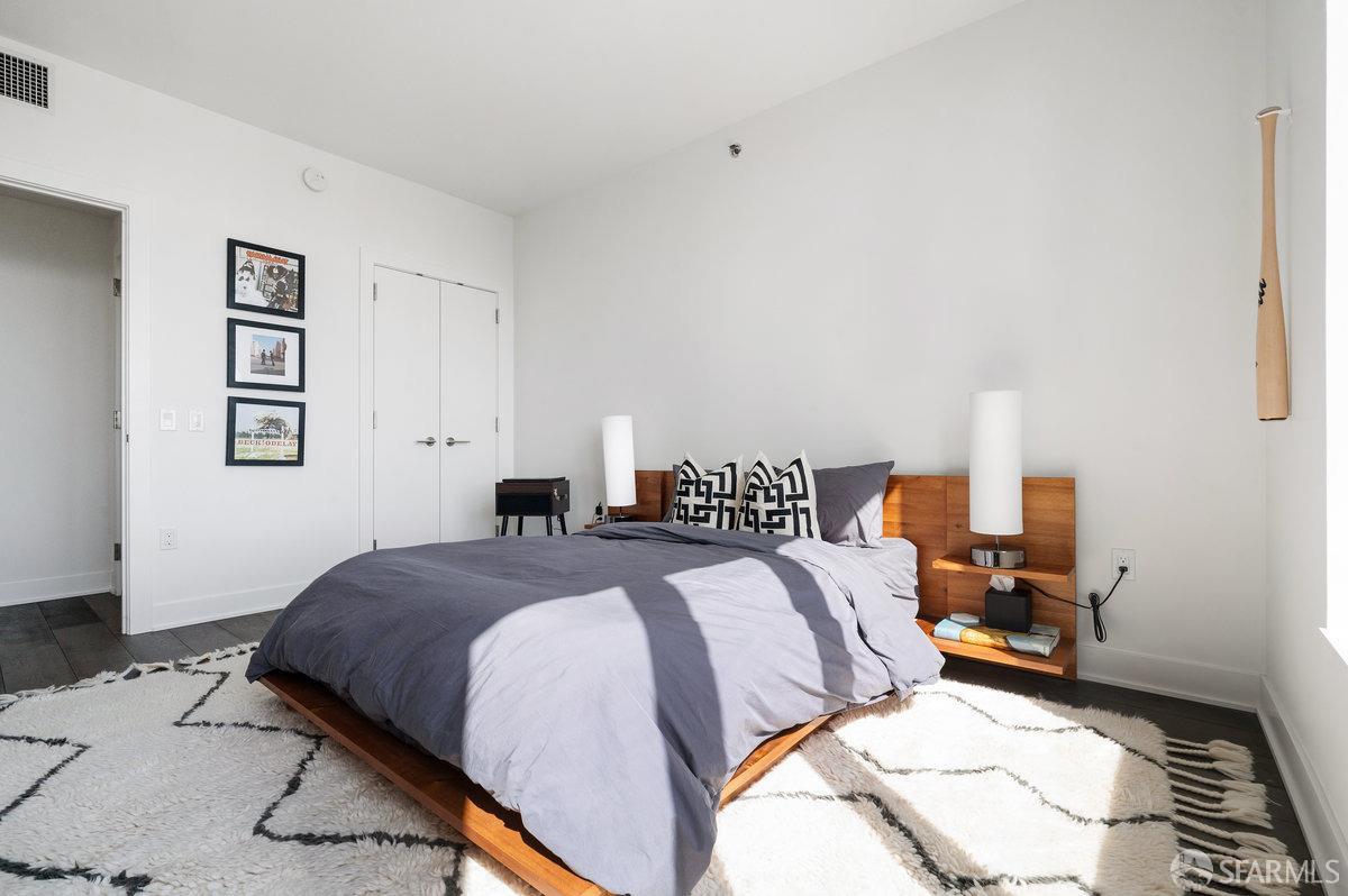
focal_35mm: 16
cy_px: 448
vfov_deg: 73.6
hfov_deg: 96.8
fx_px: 599
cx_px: 674
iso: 400
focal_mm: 16
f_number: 9
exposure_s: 1/125
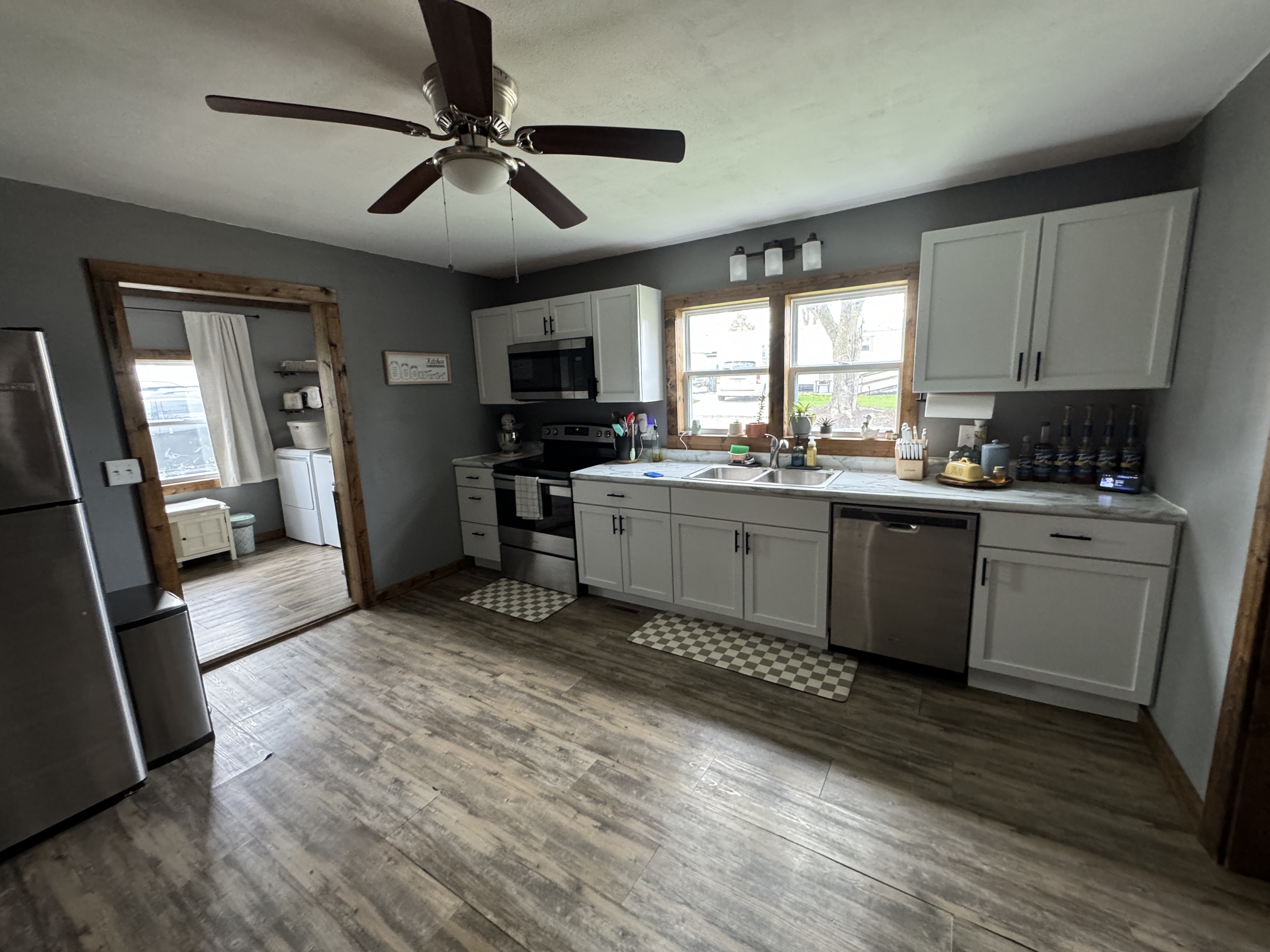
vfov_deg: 85.7
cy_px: 476
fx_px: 514
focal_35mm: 14
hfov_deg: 102.1
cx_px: 635
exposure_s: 1/61
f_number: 2.2
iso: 320
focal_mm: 2.22
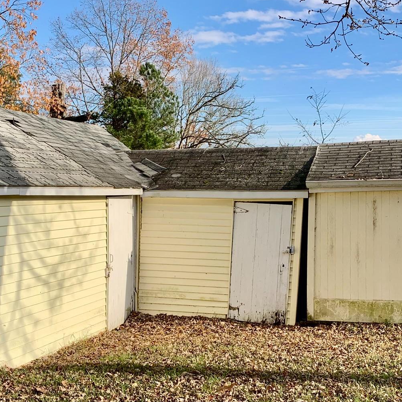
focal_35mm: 47
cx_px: 186
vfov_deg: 36.0
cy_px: 225
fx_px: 618
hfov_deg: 36.0
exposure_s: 1/1880
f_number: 1.8
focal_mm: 4.25
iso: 25
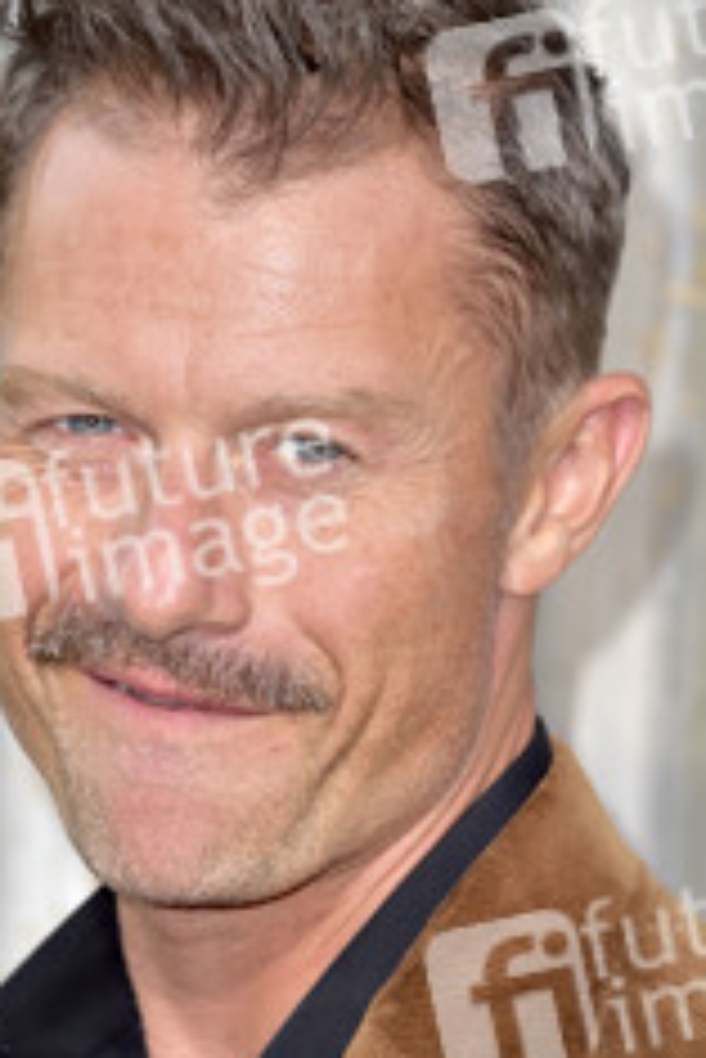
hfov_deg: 2.7
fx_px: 14979
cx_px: 250
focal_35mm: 510
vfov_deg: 4.0
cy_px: 752
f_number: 7.1
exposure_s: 1/250
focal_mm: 300
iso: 320
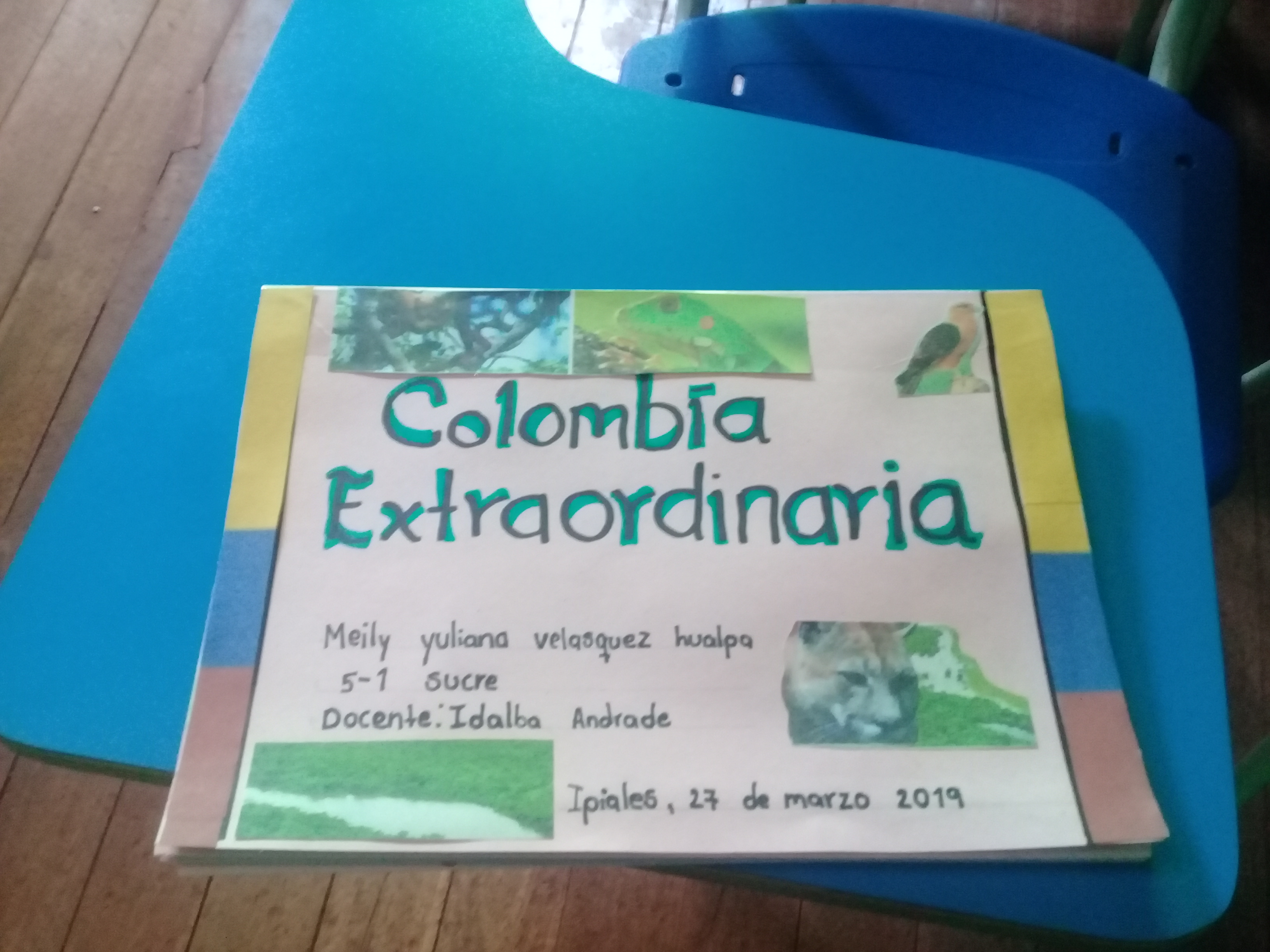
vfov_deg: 45.4
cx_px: 635
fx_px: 1137
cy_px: 476
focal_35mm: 31
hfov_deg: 58.4
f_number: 2.2
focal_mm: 3.3
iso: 400
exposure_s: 1/15
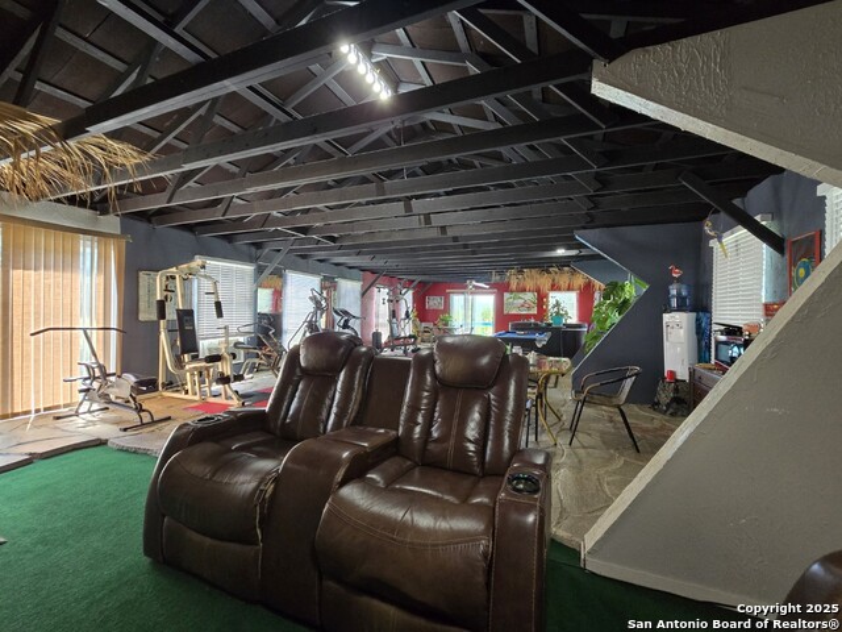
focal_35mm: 13
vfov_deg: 89.9
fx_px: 316
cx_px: 421
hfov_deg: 106.2
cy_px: 316
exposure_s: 1/60
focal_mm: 2.2
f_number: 2.2
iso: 400
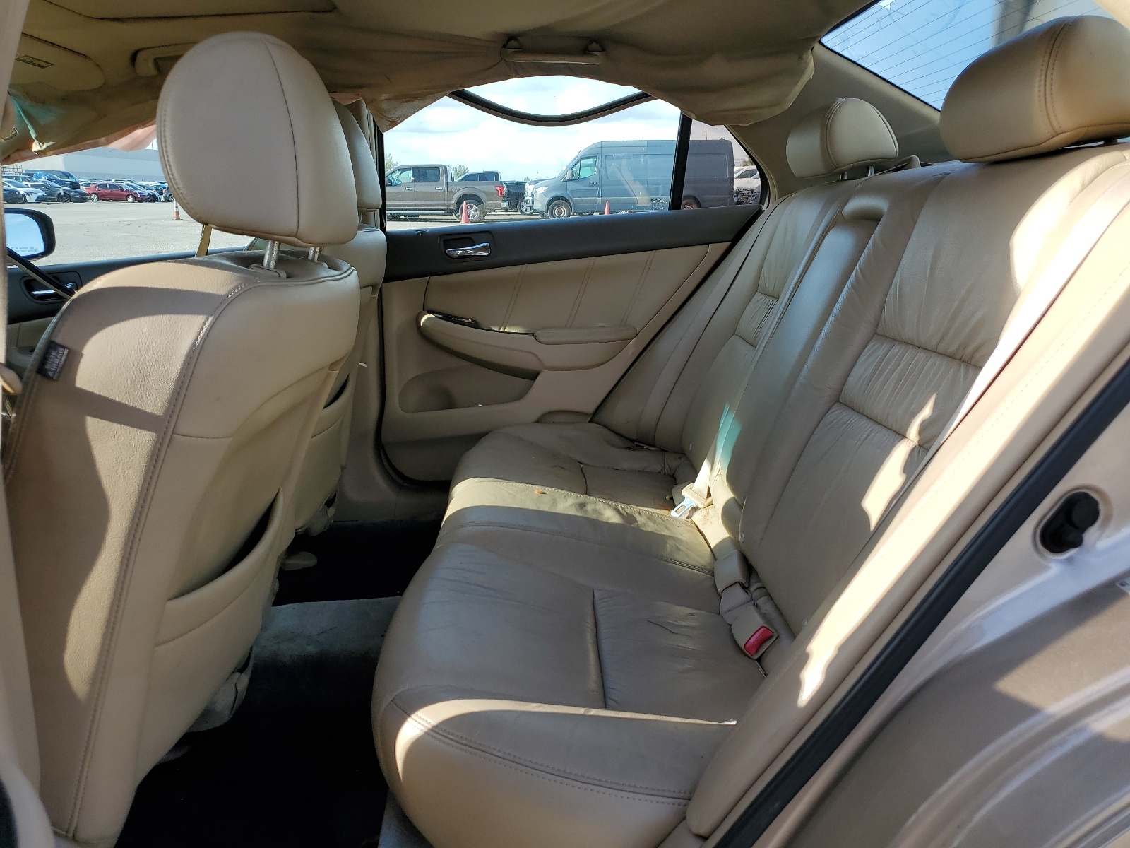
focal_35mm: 26
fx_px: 849
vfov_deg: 53.1
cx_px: 565
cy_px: 424
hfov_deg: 67.3
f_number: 1.5
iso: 50
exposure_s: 1/833
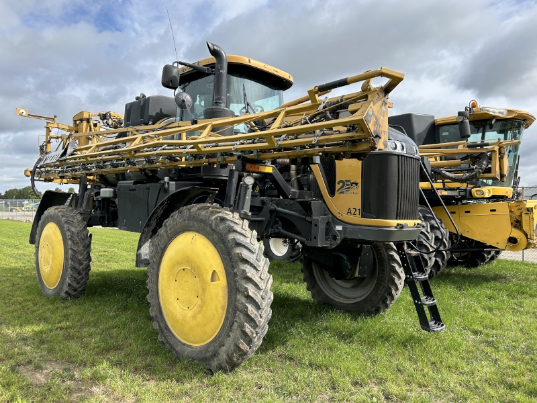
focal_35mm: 26
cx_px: 268
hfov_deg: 67.3
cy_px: 202
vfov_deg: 53.1
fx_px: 403
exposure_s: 1/2353
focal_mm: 5.7
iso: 50
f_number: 1.5
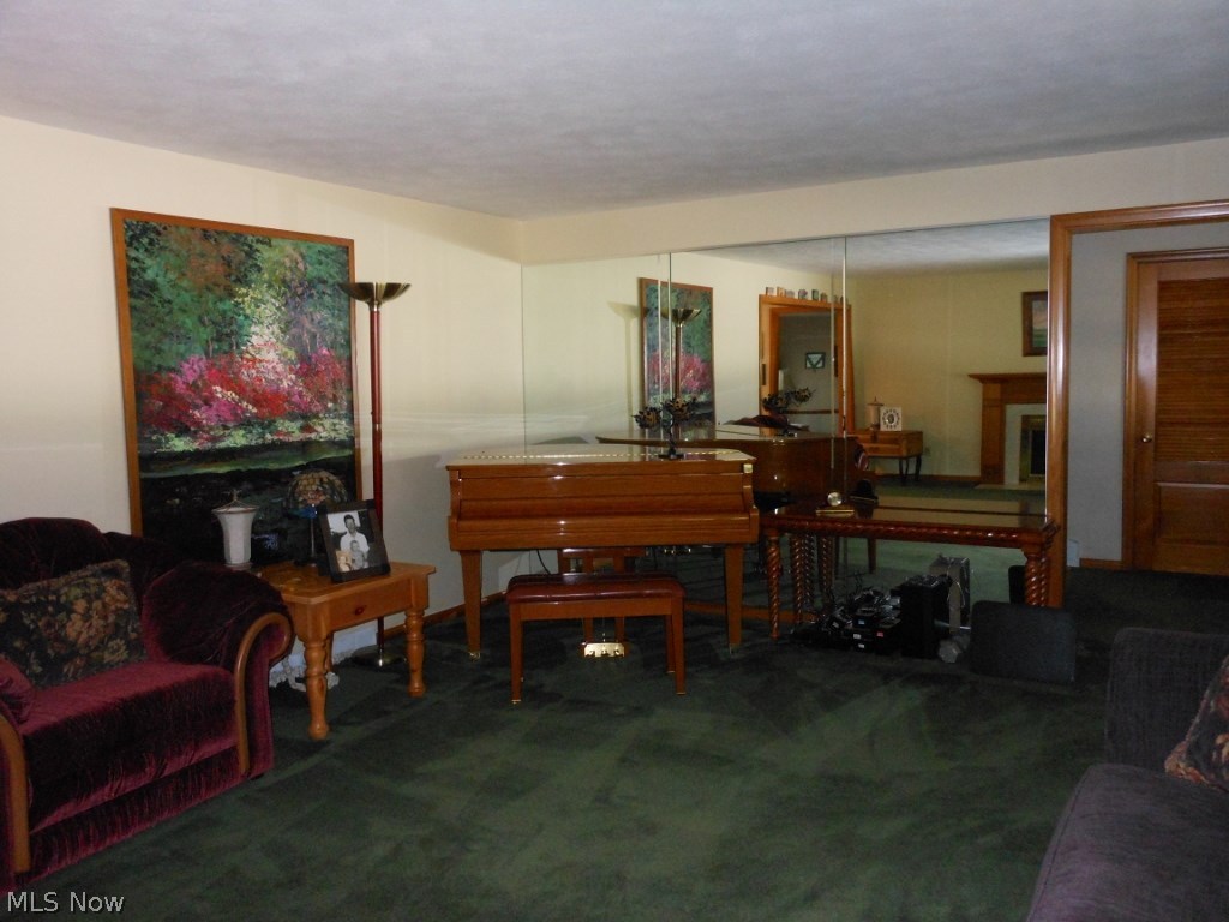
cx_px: 614
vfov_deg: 49.7
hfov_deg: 63.4
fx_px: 994
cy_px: 461
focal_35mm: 28
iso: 500
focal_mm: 5
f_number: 3.7
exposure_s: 1/25
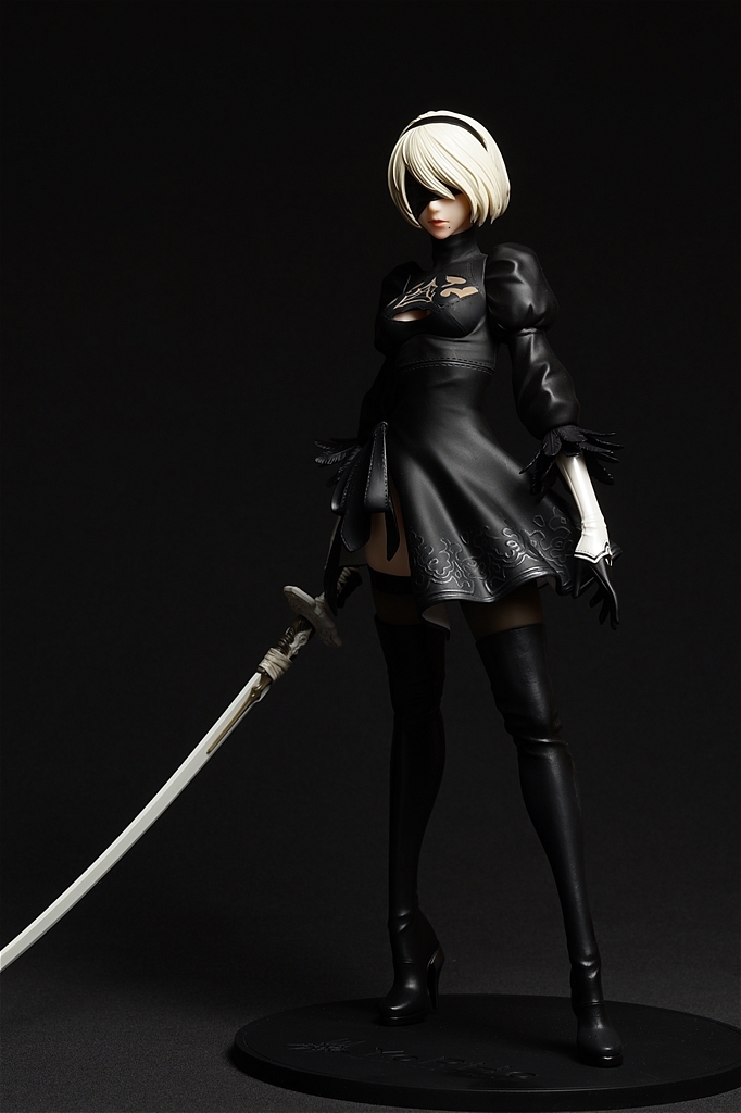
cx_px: 370
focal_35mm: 105
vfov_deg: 19.5
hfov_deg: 13.0
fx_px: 3244
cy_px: 556
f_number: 11
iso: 100
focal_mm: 70
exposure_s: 1/1.6
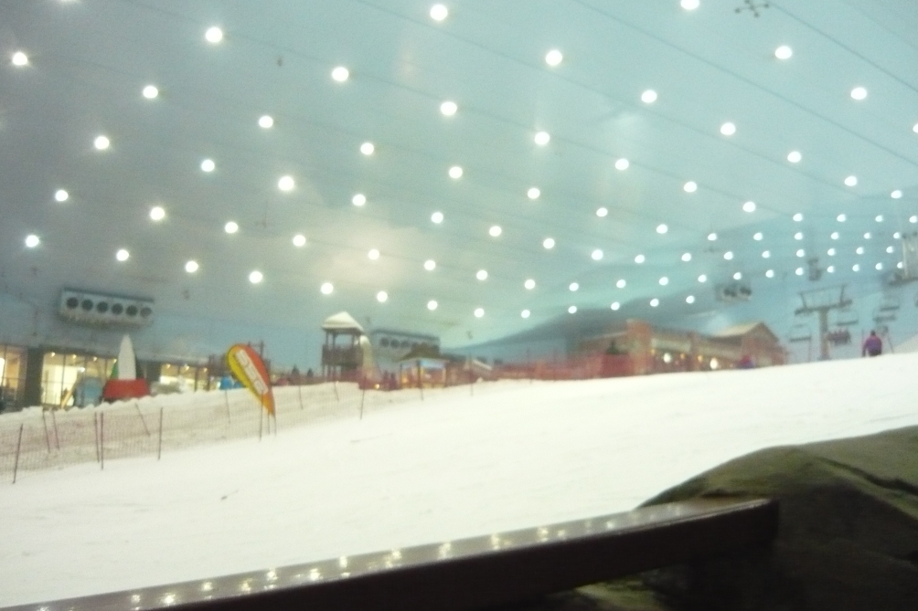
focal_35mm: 35
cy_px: 299
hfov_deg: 54.4
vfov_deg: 37.8
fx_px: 892
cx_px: 452
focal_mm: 5.5
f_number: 2.8
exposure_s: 1/40
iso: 800
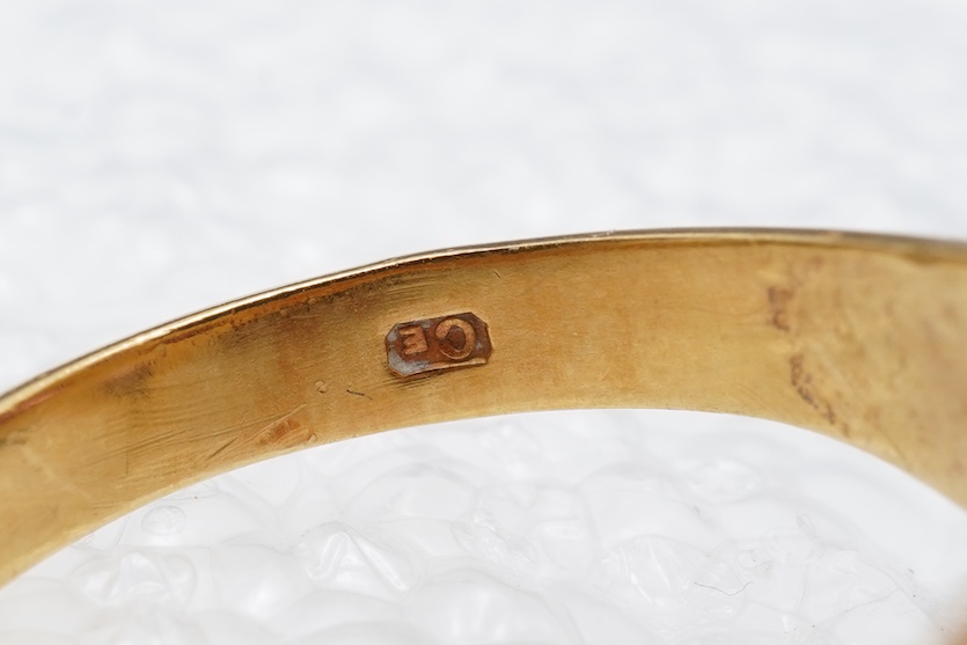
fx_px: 2606
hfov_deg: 21.0
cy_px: 358
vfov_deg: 14.1
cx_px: 433
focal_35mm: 97
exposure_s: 1/125
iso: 640
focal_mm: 30
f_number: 22
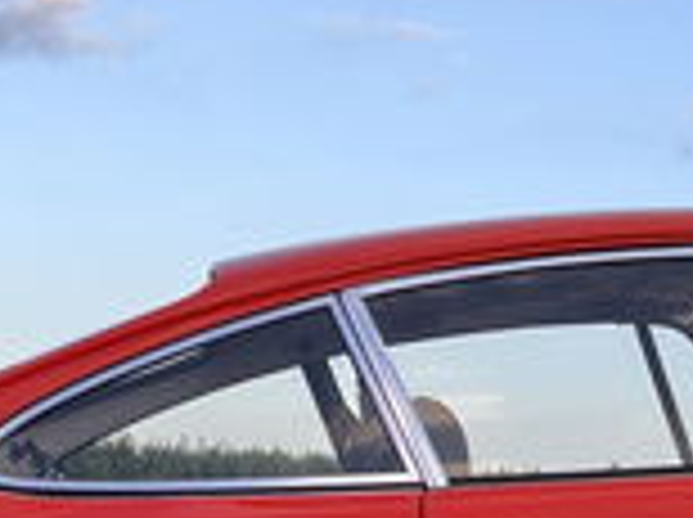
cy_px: 509
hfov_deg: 14.9
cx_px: 684
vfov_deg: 11.3
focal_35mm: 130
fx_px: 2599
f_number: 1.6
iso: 50
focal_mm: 5.1
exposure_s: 1/816
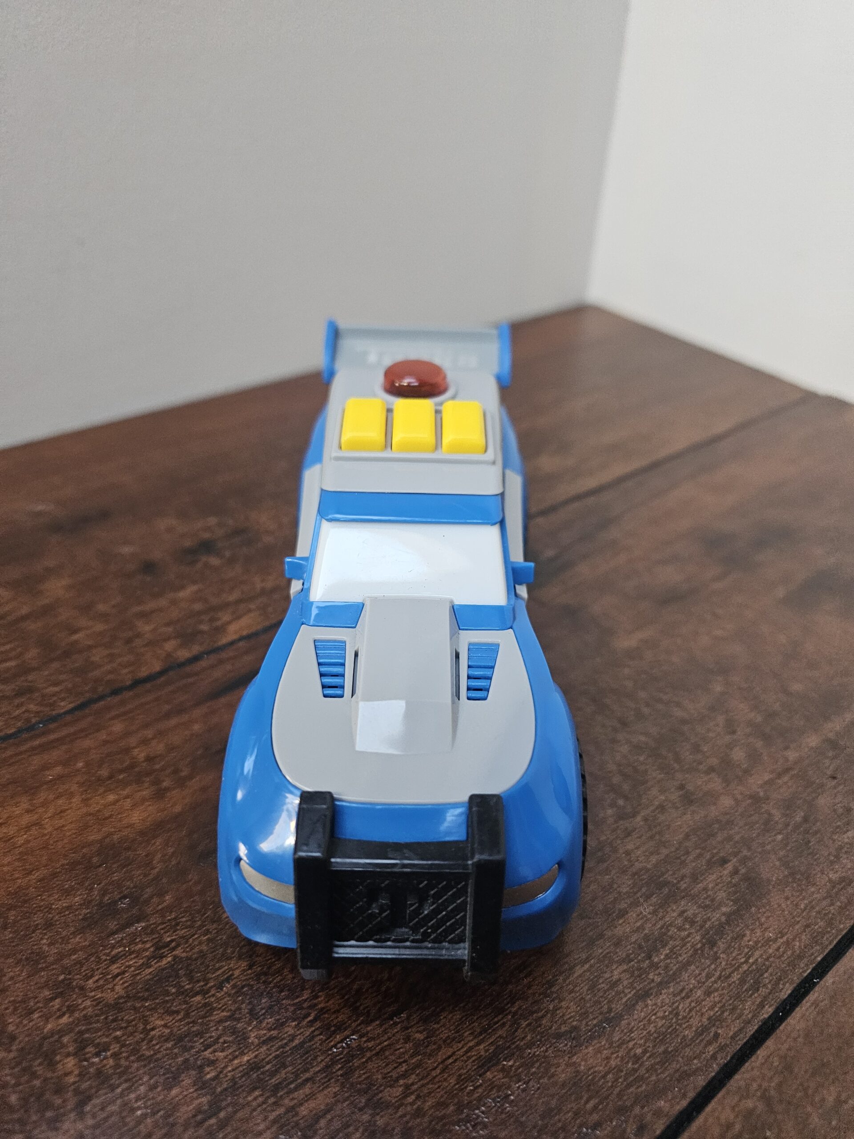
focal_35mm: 23
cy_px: 570
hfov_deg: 58.9
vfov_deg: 73.9
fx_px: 757
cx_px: 427
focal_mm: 6.3
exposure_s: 1/120
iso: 640
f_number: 1.7
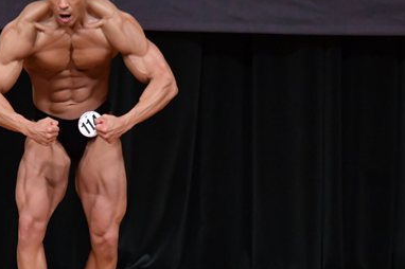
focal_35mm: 578
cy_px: 128
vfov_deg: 2.4
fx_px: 6497
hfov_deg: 3.6
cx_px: 41
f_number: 5.6
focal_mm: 190
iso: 4000
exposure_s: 1/400
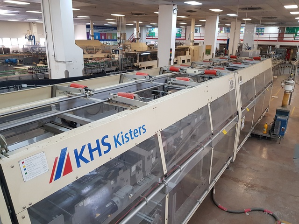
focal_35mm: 26
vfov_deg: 53.1
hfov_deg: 67.3
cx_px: 150
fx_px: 225
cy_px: 112
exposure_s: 1/50
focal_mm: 4.3
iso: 200
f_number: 1.7
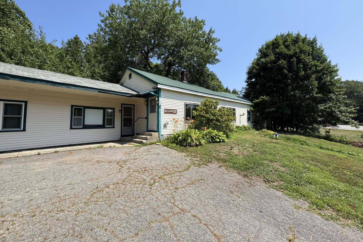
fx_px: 151
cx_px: 181
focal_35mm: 15
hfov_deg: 100.4
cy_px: 111
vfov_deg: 77.2
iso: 50
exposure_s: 1/1536
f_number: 2.2
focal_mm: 2.22
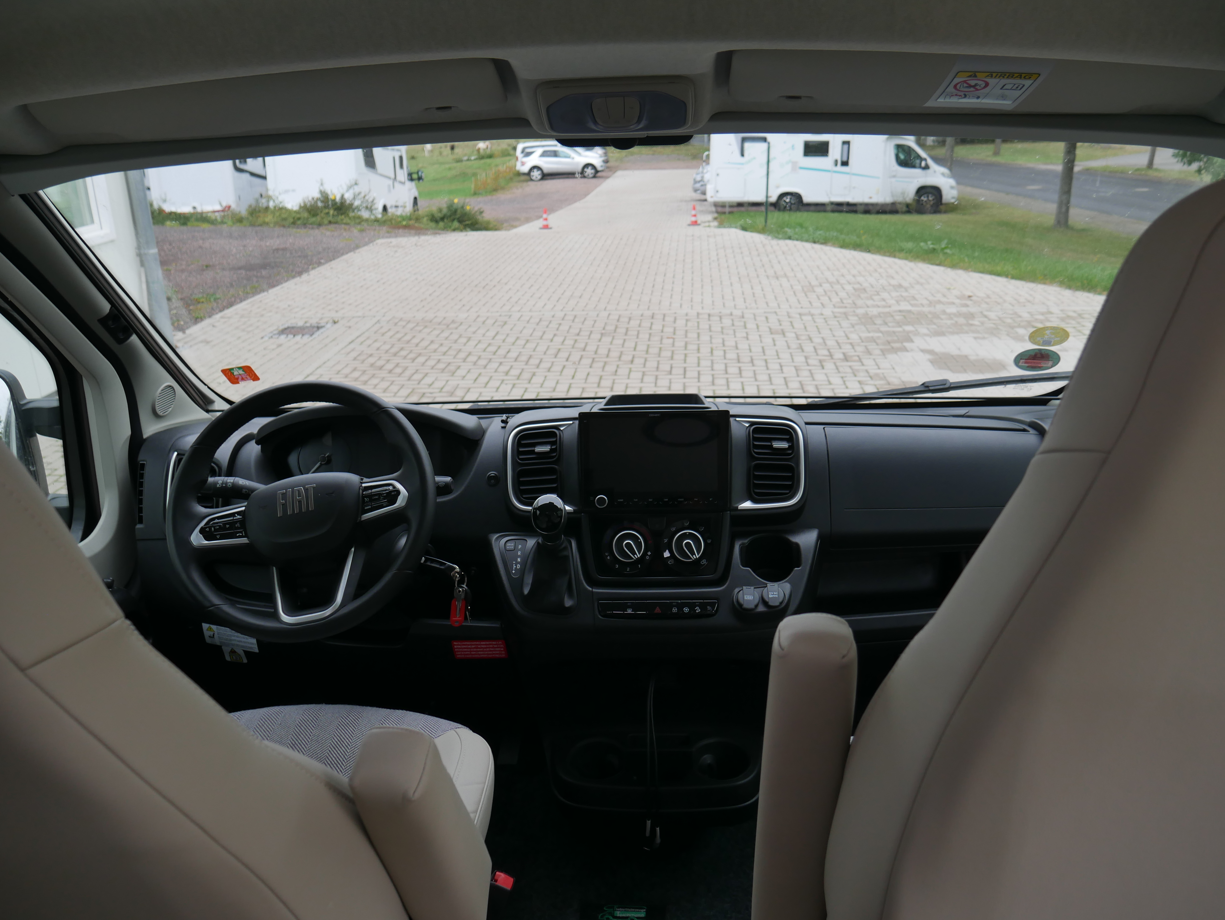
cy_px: 460
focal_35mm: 30
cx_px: 612
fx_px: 1062
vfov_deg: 46.8
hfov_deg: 59.9
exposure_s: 1/125
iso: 200
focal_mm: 15
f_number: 4
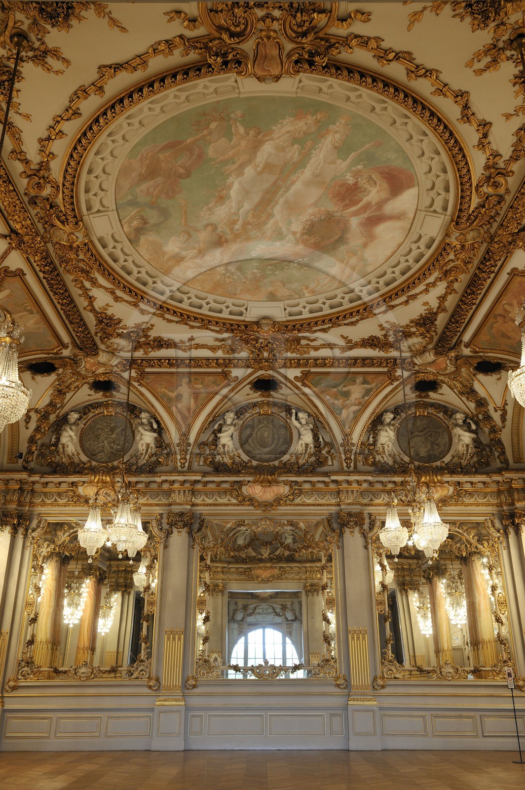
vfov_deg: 60.3
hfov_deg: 42.3
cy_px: 395
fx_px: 679
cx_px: 262
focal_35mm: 31
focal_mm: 31
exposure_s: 1/40
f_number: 5.6
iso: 800
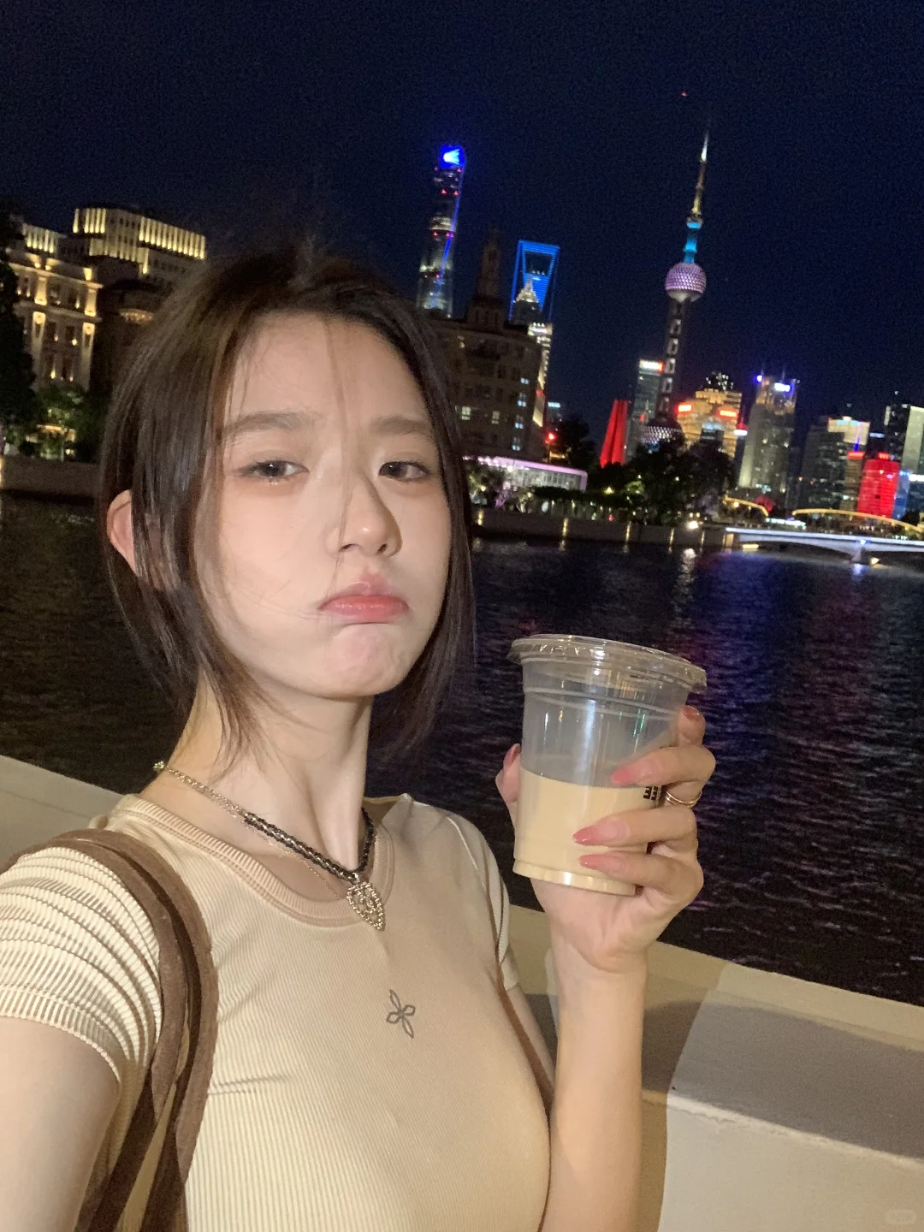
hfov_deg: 44.2
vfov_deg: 56.8
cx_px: 462
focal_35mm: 32
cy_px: 616
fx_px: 1139
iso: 320
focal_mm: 2.87
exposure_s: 1/31
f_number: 2.2
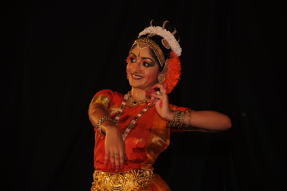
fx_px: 1254
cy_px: 96
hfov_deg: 13.1
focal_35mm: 158
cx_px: 144
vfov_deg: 8.7
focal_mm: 105
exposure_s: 1/100
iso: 400
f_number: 5.6
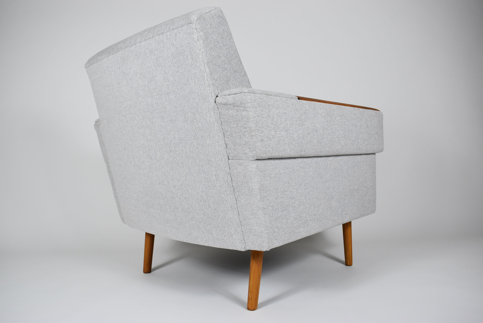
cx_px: 242
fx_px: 363
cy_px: 162
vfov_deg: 48.0
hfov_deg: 67.3
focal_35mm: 27
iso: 800
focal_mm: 18
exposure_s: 1/125
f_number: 5
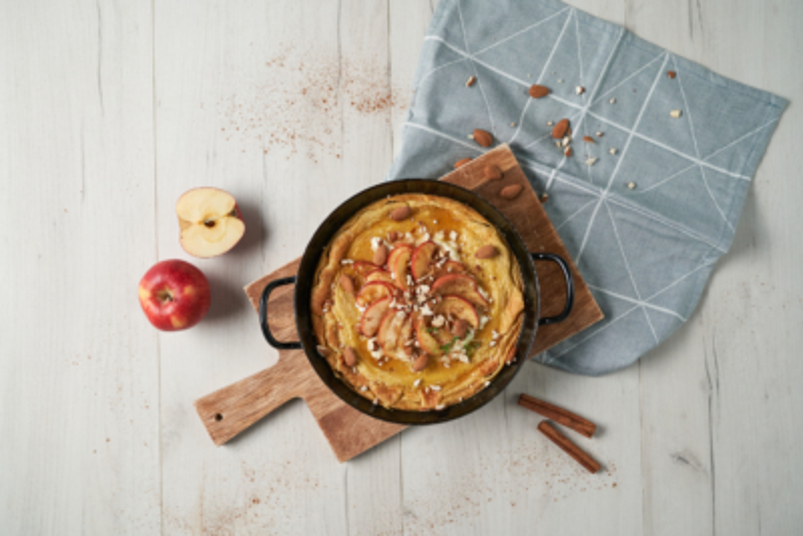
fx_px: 781
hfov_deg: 54.4
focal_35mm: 35
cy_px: 268
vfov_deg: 37.9
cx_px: 402
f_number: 4
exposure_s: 1/125
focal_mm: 35
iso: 1000
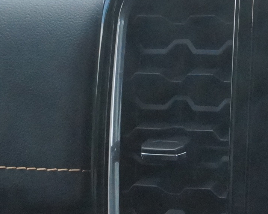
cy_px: 391
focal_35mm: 168
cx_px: 498
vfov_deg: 8.8
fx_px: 1333
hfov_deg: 10.7
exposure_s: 1/125
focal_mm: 22
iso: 800
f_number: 9
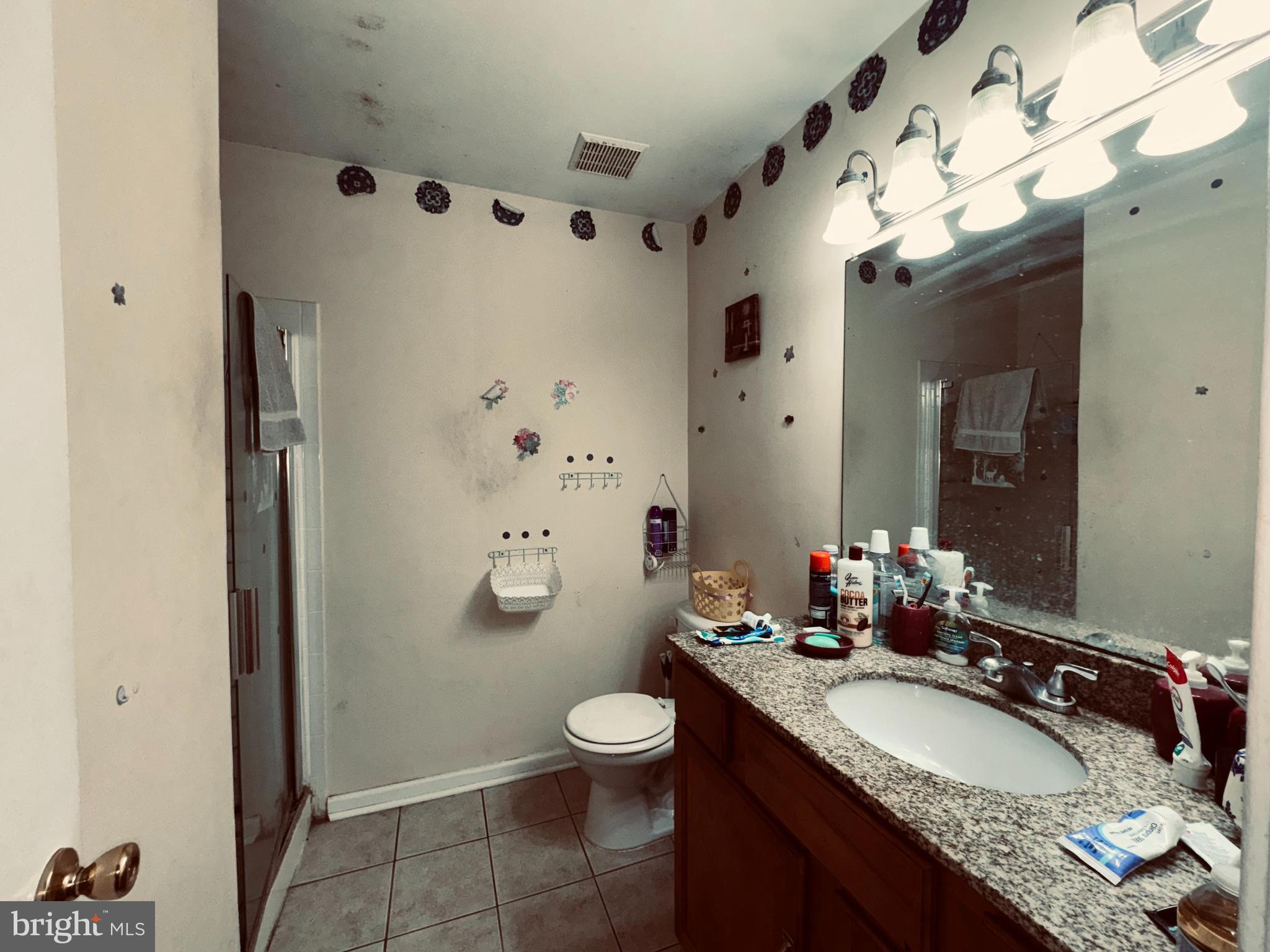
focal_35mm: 14
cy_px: 476
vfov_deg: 85.7
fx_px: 514
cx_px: 635
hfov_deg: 102.1
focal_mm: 2.22
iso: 160
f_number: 2.2
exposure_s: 1/120
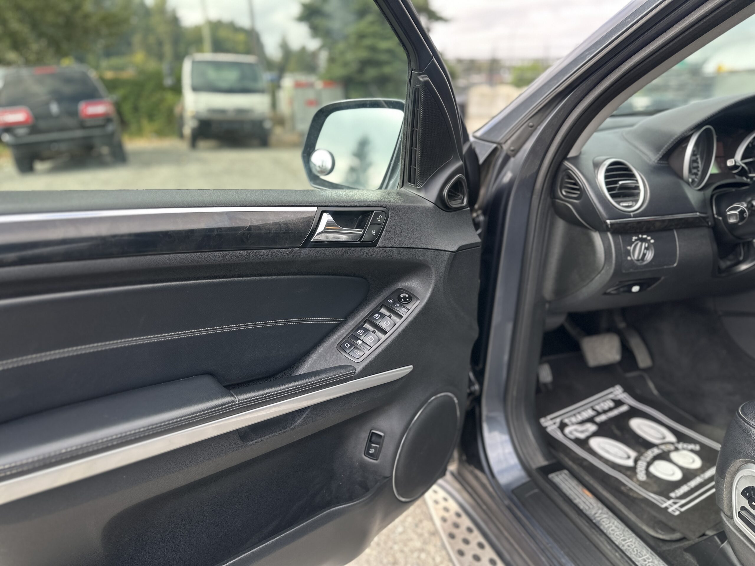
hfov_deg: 71.6
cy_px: 283
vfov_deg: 56.8
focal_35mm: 24
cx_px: 378
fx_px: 523
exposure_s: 1/439
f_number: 1.78
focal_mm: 6.86
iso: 80
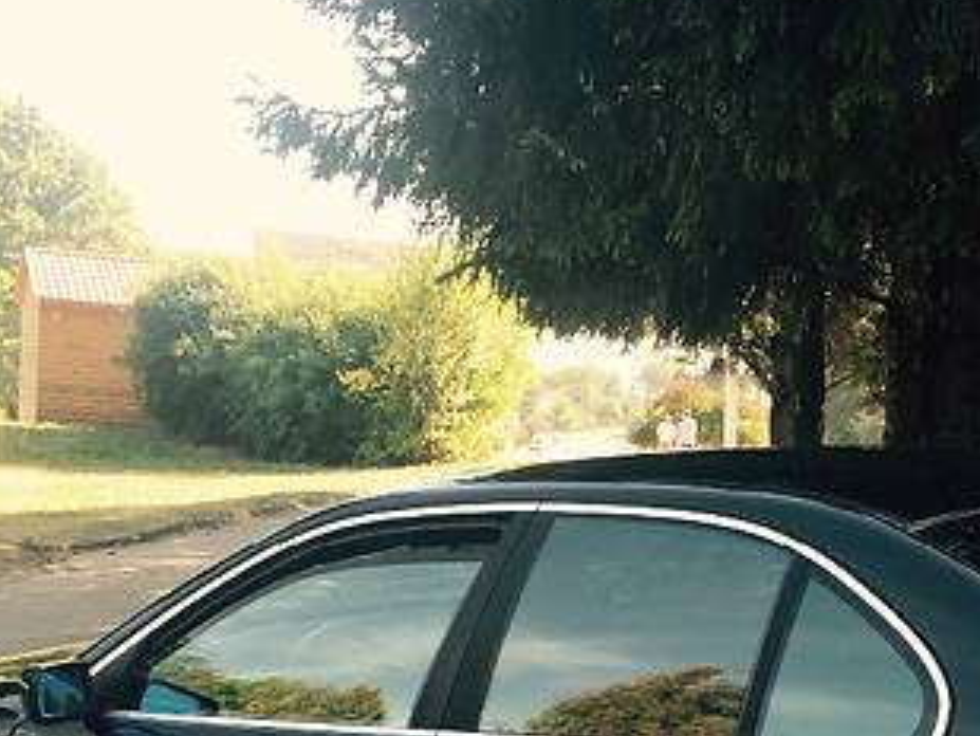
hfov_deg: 25.2
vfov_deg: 19.2
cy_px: 701
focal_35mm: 75
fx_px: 2124
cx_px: 885
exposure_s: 1/191
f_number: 2.2
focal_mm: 4.2
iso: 32
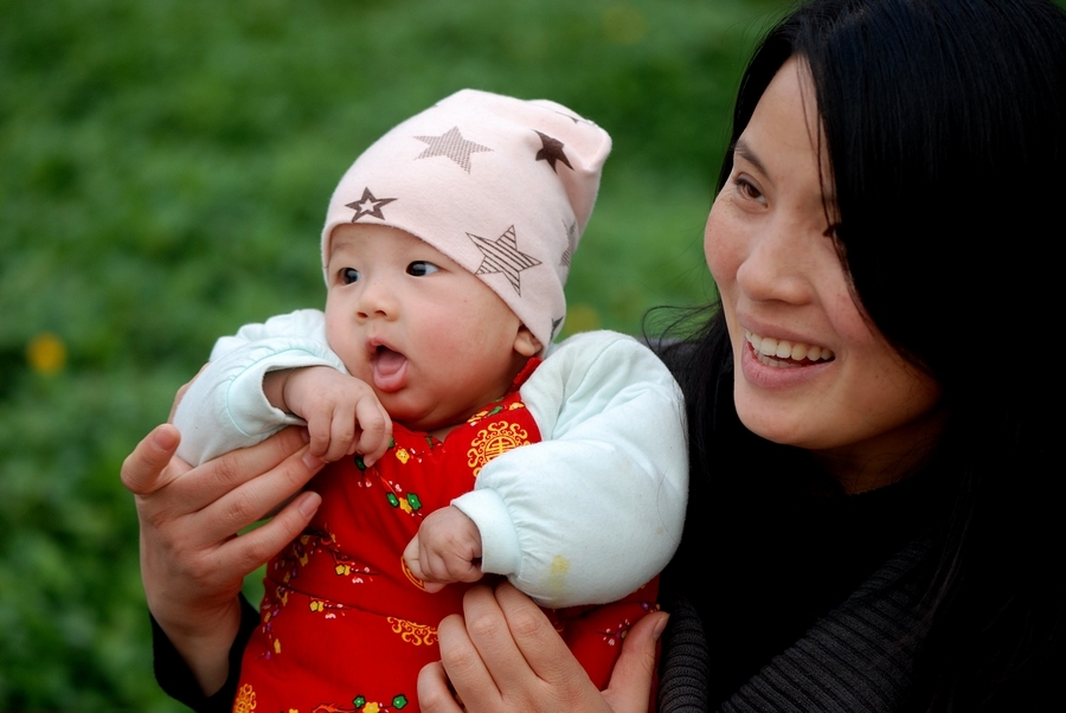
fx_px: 4668
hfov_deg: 13.0
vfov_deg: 8.7
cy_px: 356
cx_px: 533
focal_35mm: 158
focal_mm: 105
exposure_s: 1/160
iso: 200
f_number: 3.2
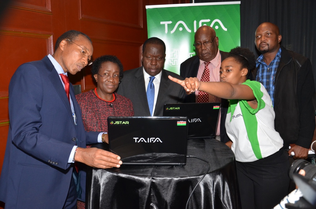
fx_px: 276
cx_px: 158
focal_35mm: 32
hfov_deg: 59.6
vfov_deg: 41.5
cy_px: 104
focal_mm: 21
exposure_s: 1/60
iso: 800
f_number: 4
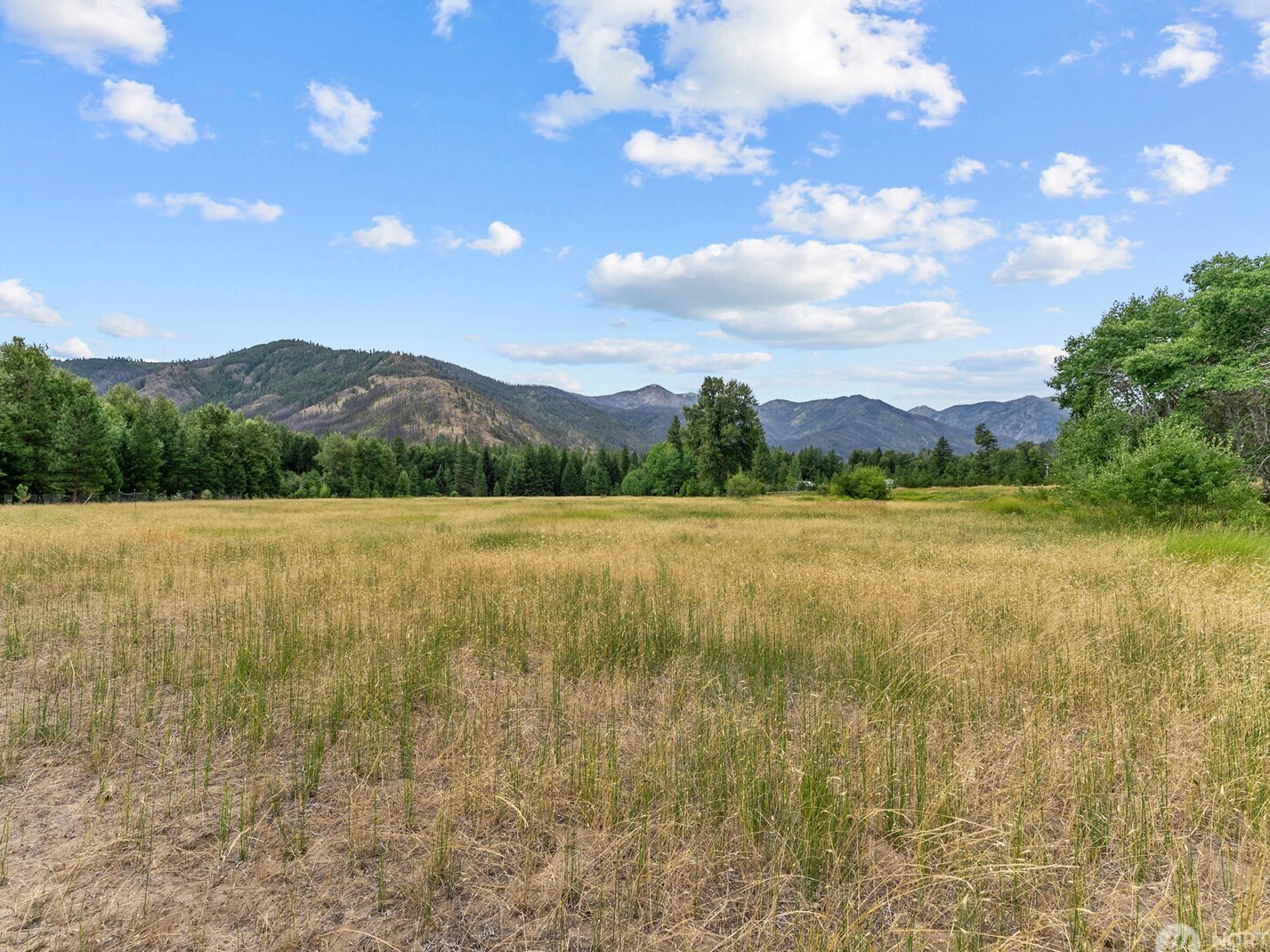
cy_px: 476
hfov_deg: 94.5
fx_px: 587
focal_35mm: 16
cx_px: 618
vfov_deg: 78.1
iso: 100
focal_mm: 14
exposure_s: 1/250
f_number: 5.6
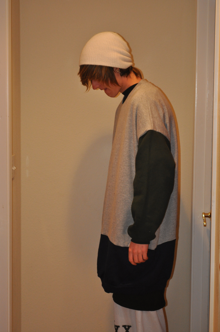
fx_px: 680
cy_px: 166
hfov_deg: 18.4
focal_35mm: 74
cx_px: 111
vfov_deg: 27.4
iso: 800
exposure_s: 1/60
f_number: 5.6
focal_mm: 48
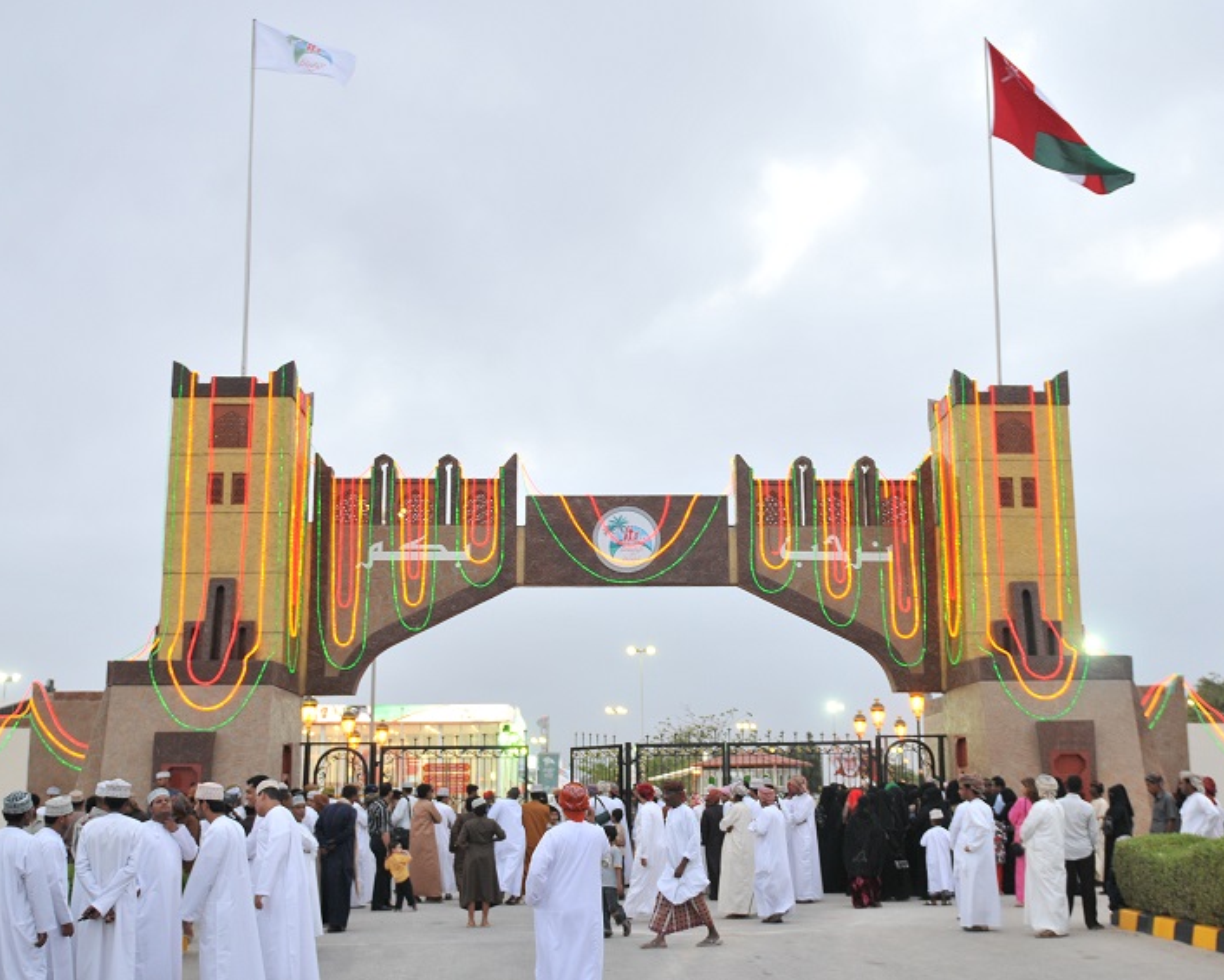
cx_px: 683
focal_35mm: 41
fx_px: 1485
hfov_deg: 44.7
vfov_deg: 36.5
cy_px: 487
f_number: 2.8
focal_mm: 24
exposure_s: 1/60
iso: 400
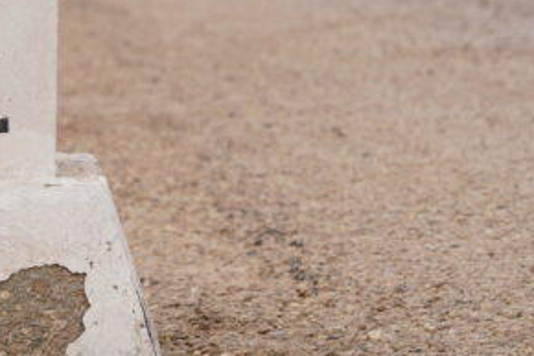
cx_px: 247
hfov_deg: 9.0
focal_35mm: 228
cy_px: -83
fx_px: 3380
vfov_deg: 6.0
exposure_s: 1/1250
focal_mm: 86
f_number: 4.5
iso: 100
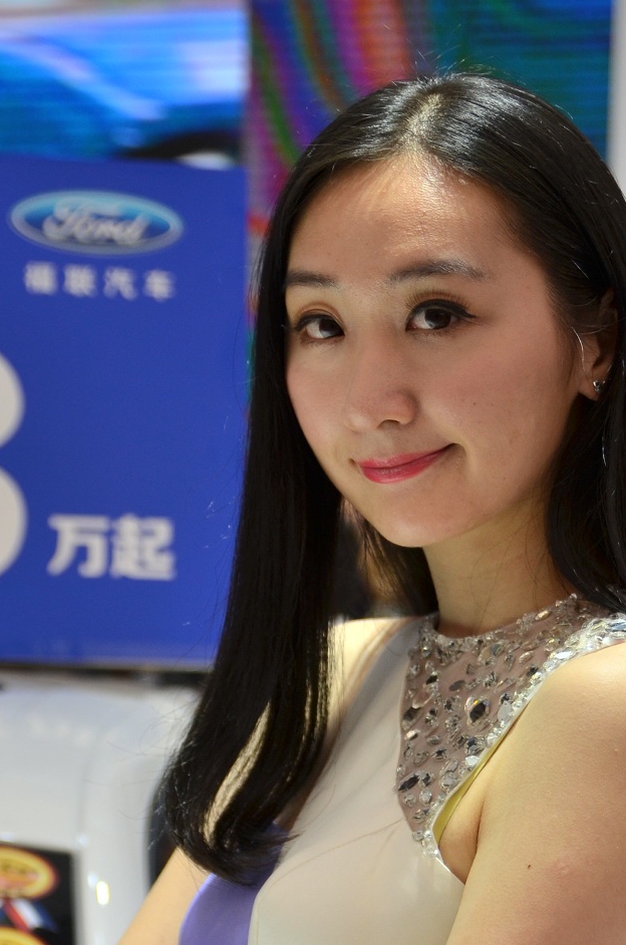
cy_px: 767
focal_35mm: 113
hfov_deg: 12.1
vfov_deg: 18.0
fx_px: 2960
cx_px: 380
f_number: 2.8
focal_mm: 36
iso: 200
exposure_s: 1/1000
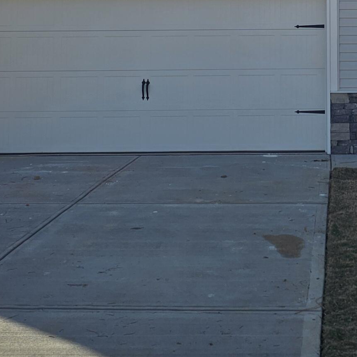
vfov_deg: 23.2
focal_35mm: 71
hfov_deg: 23.7
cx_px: 314
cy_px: -7
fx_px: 828
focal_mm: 6.3
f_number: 1.7
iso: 10
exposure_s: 1/1563
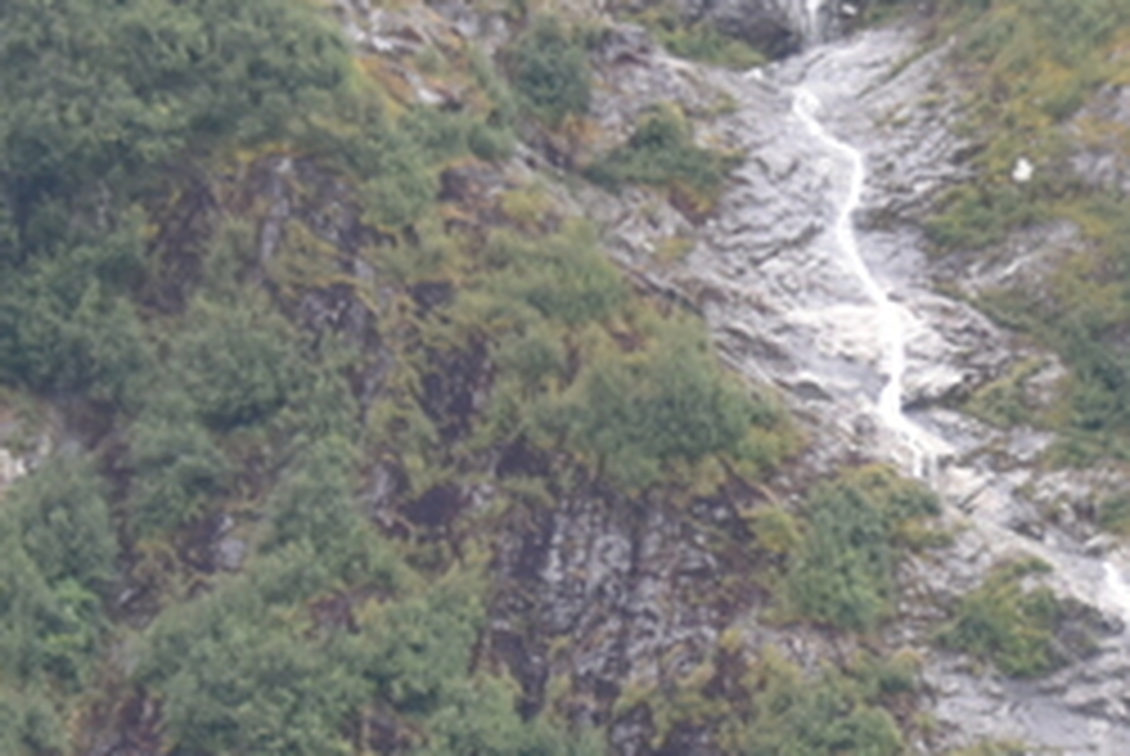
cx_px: 1270
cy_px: 1008
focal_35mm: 316
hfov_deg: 6.5
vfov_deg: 4.3
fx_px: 9930
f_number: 4.8
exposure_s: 1/125
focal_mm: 62
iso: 500
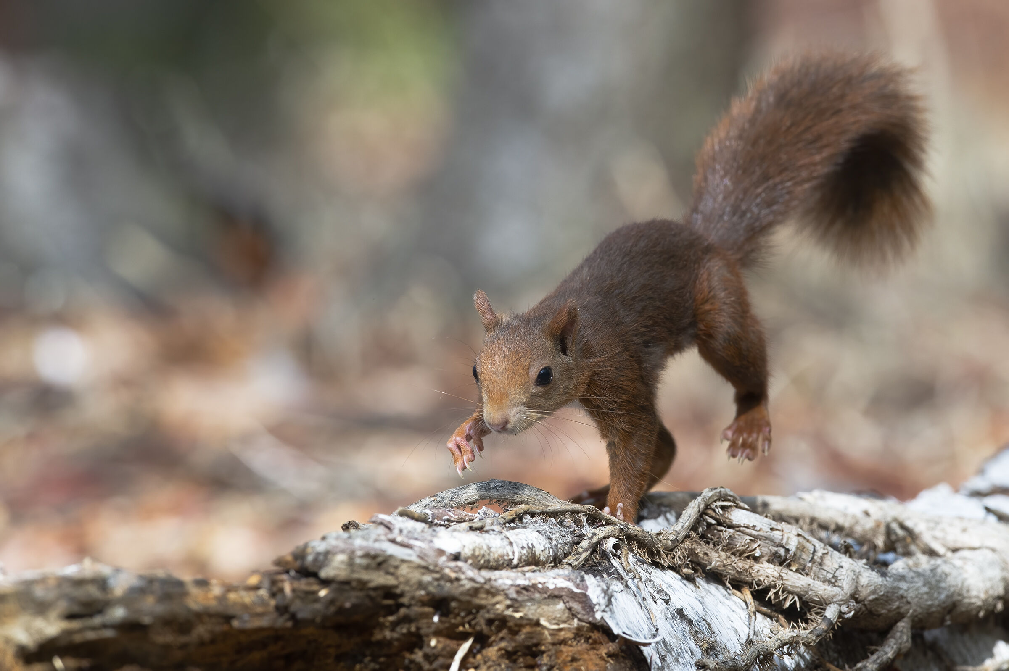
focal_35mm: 600
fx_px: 16806
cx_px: 504
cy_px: 336
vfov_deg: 2.3
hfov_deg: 3.4
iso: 2000
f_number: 6.3
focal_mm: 600
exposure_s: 1/3200
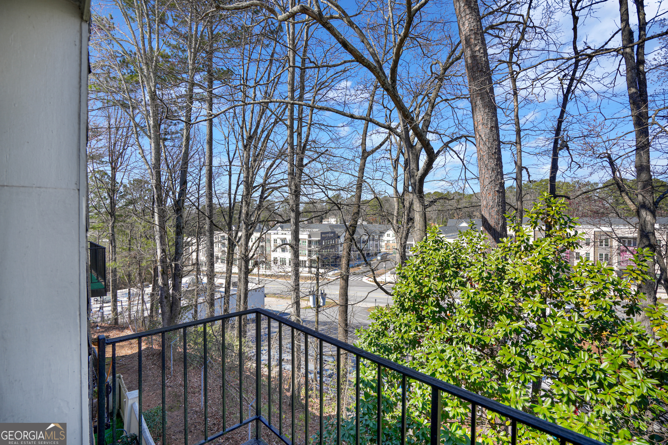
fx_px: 297
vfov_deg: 73.7
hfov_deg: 96.7
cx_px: 334
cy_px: 222
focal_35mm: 16
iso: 100
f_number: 5
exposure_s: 1/500
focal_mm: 16
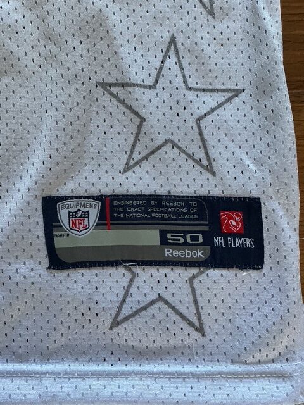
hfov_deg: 48.2
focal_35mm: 29
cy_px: 202
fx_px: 340
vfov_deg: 61.7
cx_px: 152
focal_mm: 3
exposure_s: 1/60
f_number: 1.8
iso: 160
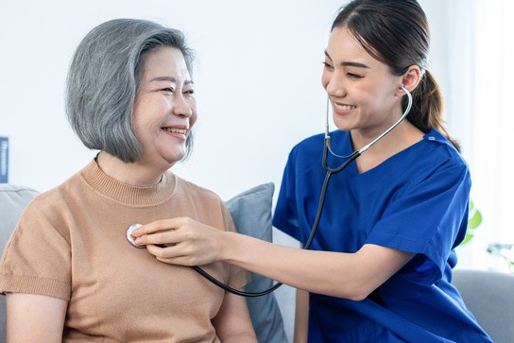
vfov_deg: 25.0
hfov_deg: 36.8
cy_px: 221
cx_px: 232
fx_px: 771
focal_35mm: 54
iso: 400
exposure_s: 1/200
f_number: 2.2
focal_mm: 35
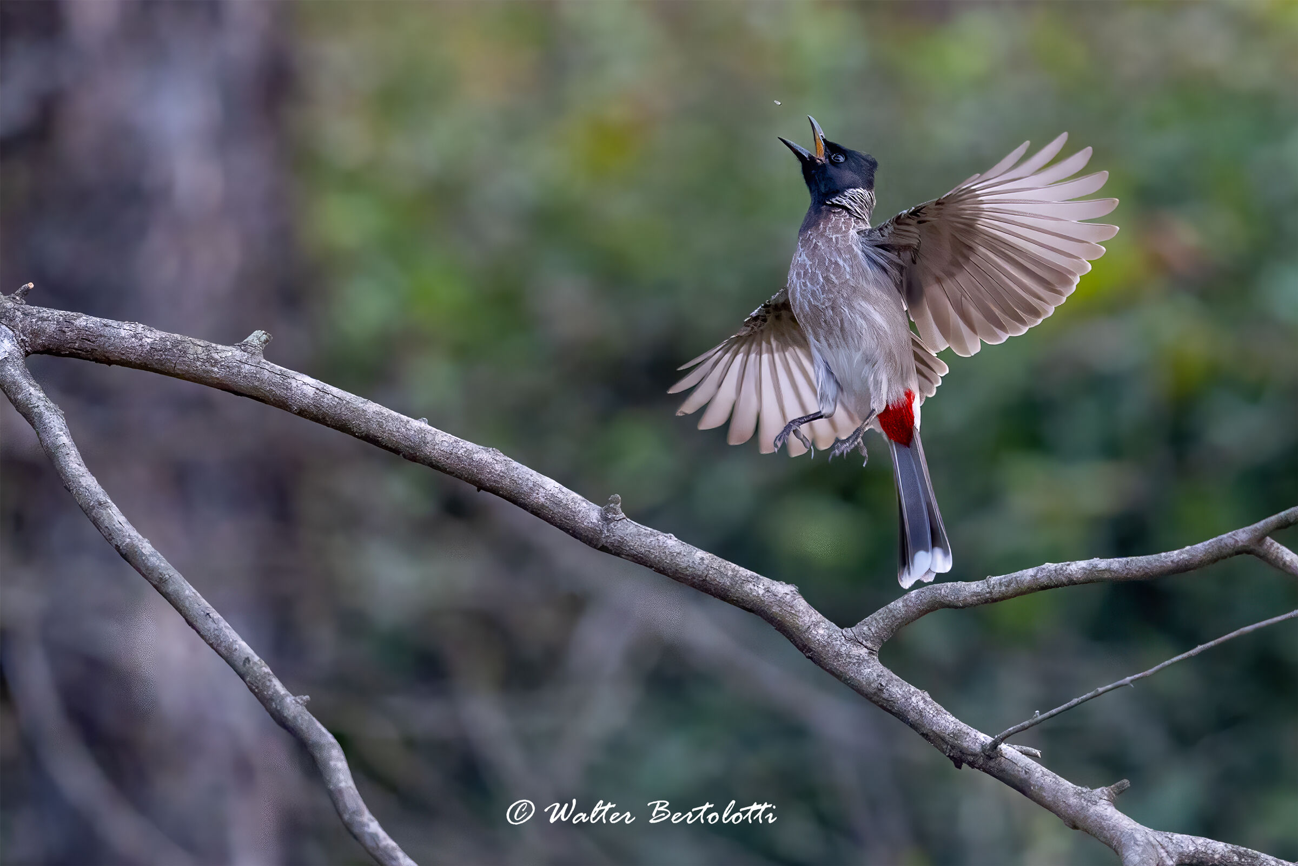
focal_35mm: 300
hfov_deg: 6.9
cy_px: 433
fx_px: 10816
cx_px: 649
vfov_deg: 4.6
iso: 4000
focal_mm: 300
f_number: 2.8
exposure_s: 1/2500
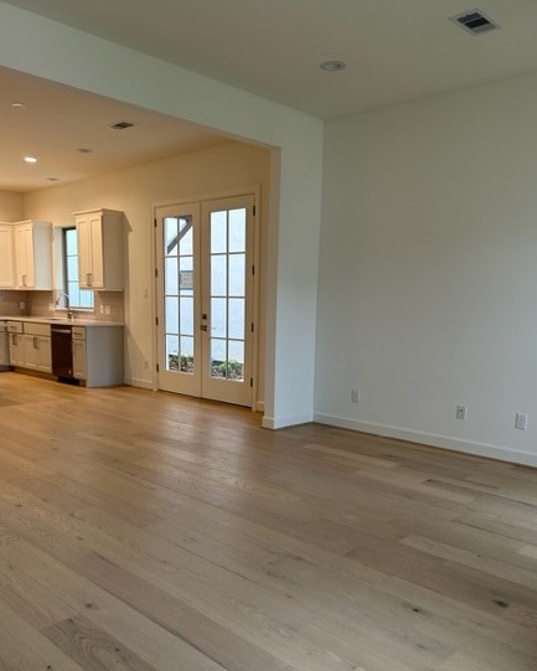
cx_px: 254
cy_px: 381
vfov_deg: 58.5
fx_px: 596
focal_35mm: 30
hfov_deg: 48.5
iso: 100
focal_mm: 5.7
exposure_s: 1/120
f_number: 1.5
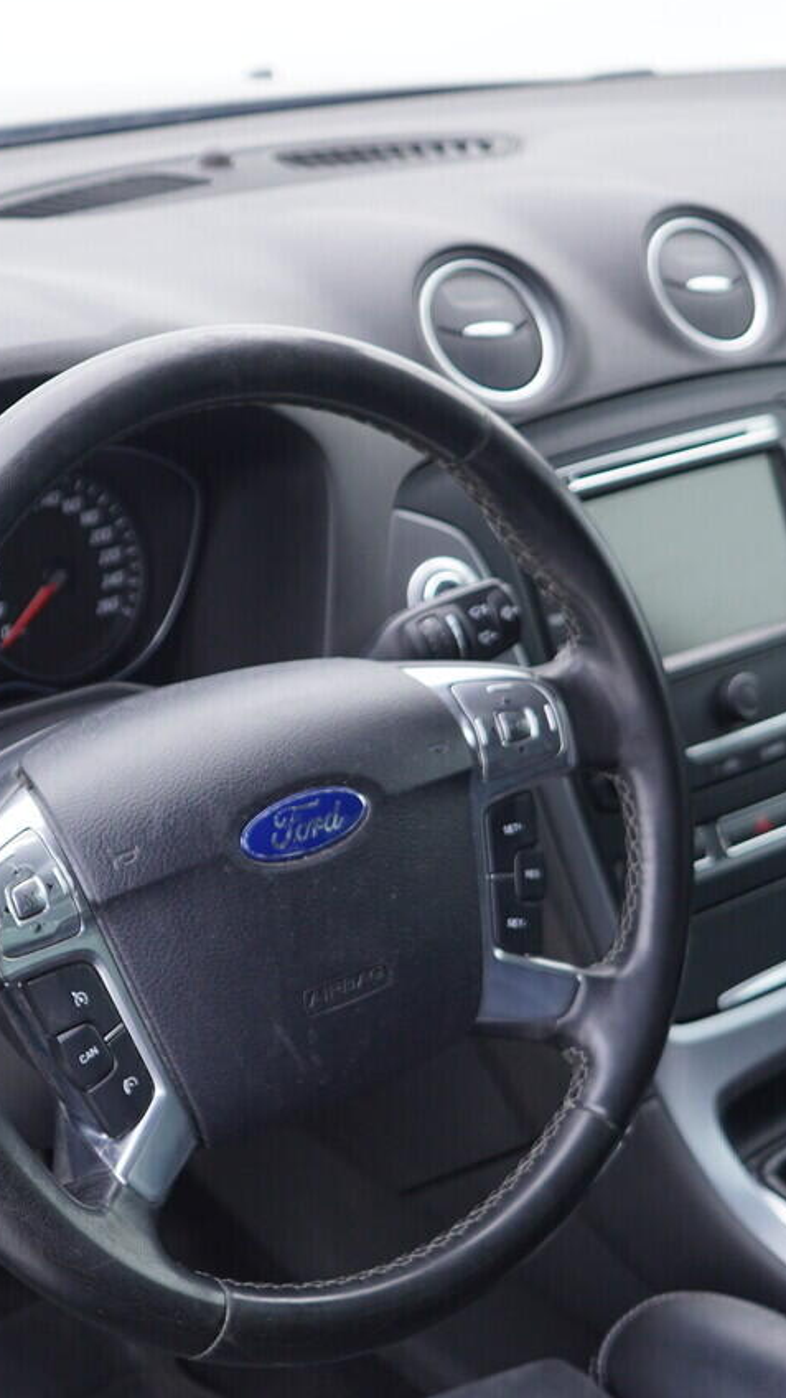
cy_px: 727
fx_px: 2371
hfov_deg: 18.7
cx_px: 214
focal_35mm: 64
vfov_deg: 32.8
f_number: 2.8
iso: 200
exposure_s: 1/40
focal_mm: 24
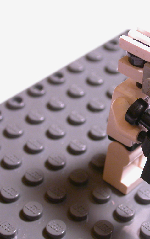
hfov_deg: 10.8
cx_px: 133
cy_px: 120
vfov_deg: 17.2
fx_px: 791
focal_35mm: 121
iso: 100
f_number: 3.6
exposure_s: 1/9.4
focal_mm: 17.7
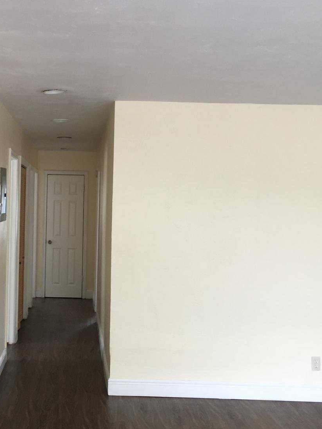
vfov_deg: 36.1
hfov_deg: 27.1
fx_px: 657
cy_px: 196
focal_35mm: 53
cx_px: 77
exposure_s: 1/30
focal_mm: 4.15
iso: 25
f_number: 2.2
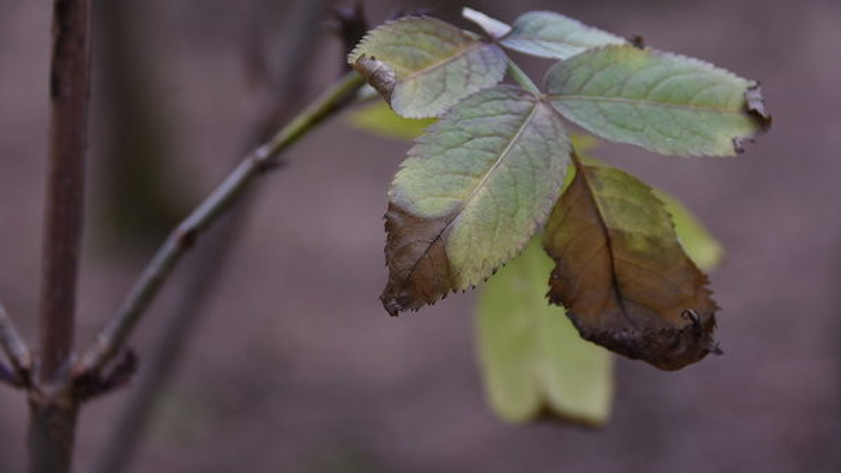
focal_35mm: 136
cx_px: 422
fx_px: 3032
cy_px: 192
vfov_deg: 8.9
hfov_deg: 15.8
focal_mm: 86
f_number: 5.3
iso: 100
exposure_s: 1/80
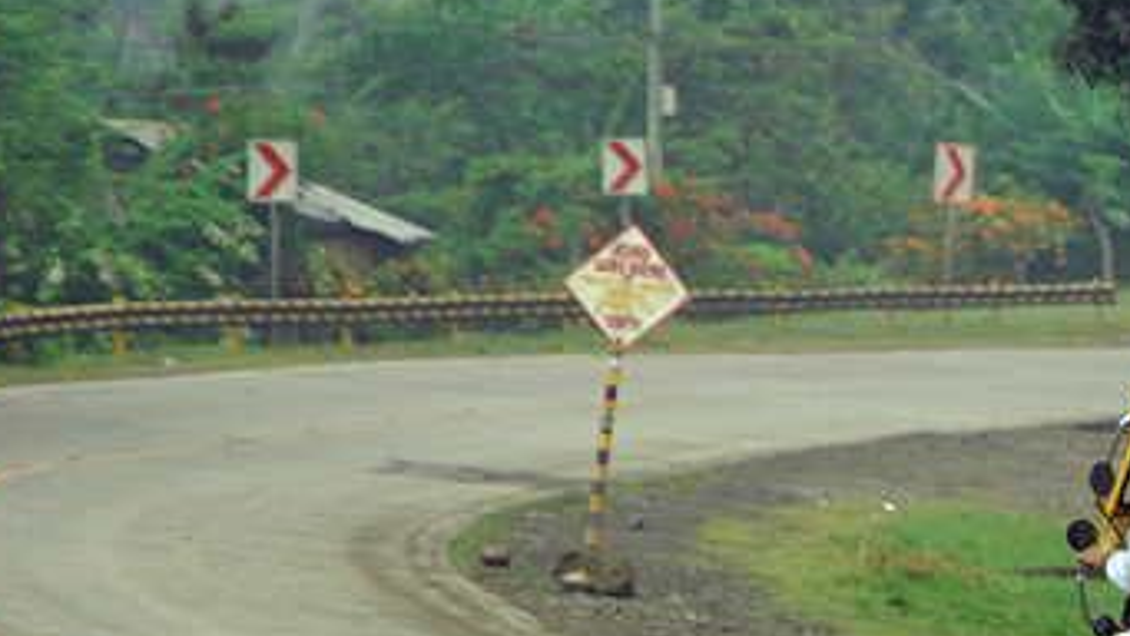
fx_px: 7041
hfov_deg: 9.1
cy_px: 381
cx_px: 948
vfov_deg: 5.2
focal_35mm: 235
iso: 400
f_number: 5.6
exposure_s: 1/320
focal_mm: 85
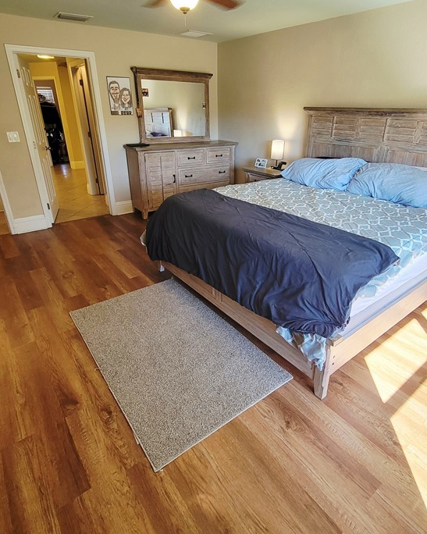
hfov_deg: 70.7
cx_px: 233
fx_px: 300
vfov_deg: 83.2
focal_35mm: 19
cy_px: 254
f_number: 2.2
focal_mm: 2.2
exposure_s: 1/60.2
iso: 160
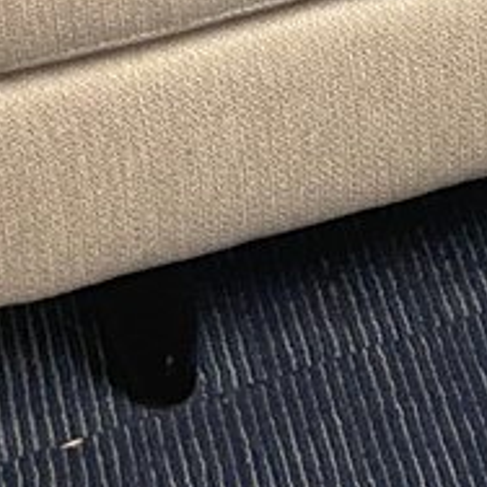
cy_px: -745
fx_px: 2945
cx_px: 1185
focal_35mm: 185
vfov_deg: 8.5
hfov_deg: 8.6
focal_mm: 4.25
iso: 200
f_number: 1.8
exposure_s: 1/60
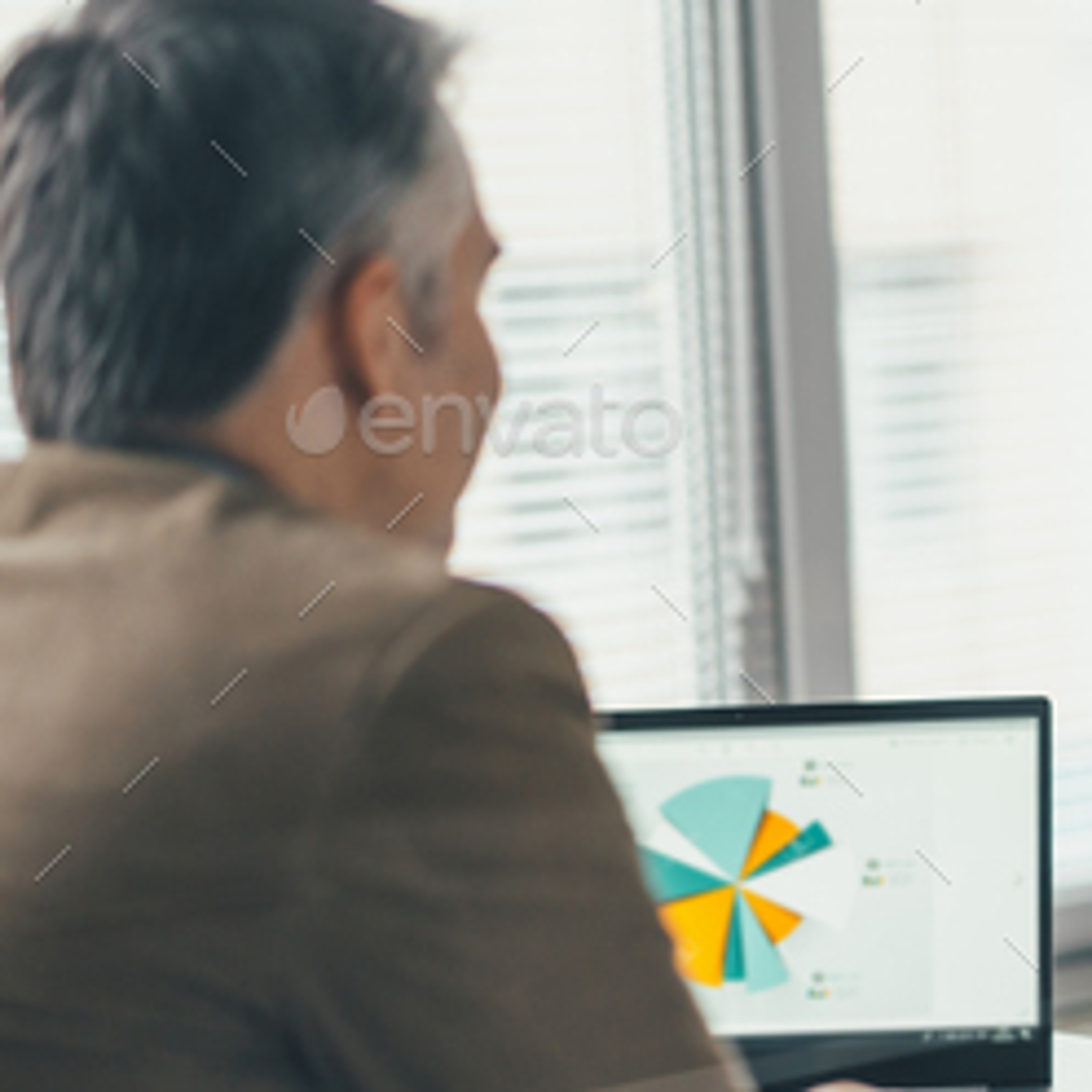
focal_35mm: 172
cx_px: 1132
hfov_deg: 10.1
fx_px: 6139
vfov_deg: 10.2
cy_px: 627
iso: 200
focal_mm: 85
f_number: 2
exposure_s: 1/200
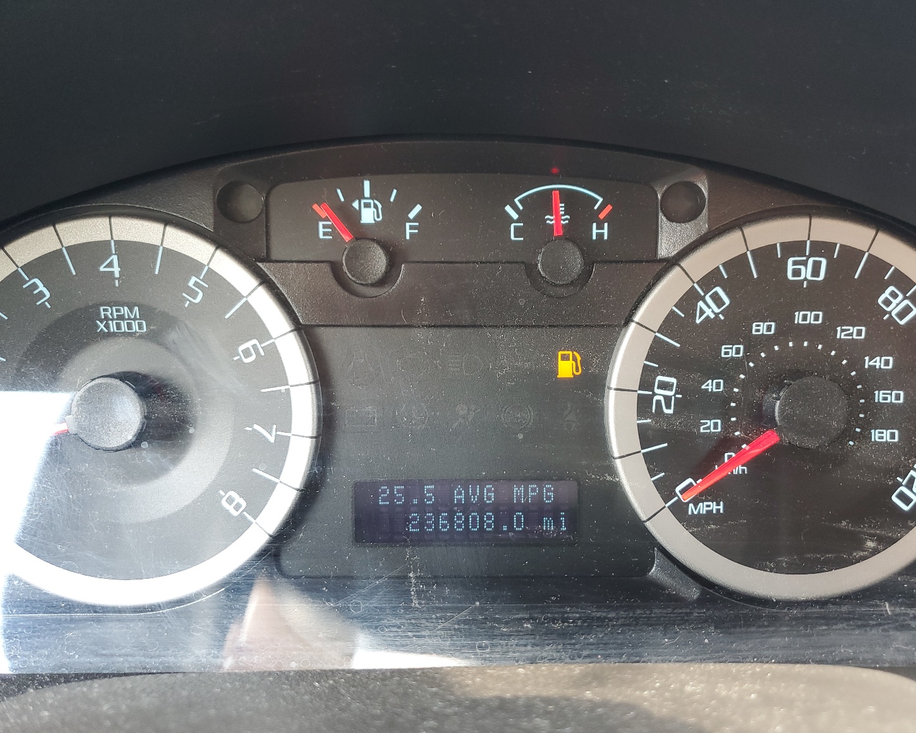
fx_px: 759
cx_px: 490
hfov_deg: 62.1
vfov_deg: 51.5
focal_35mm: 28
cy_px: 365
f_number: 1.5
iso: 79
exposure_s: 1/60.2
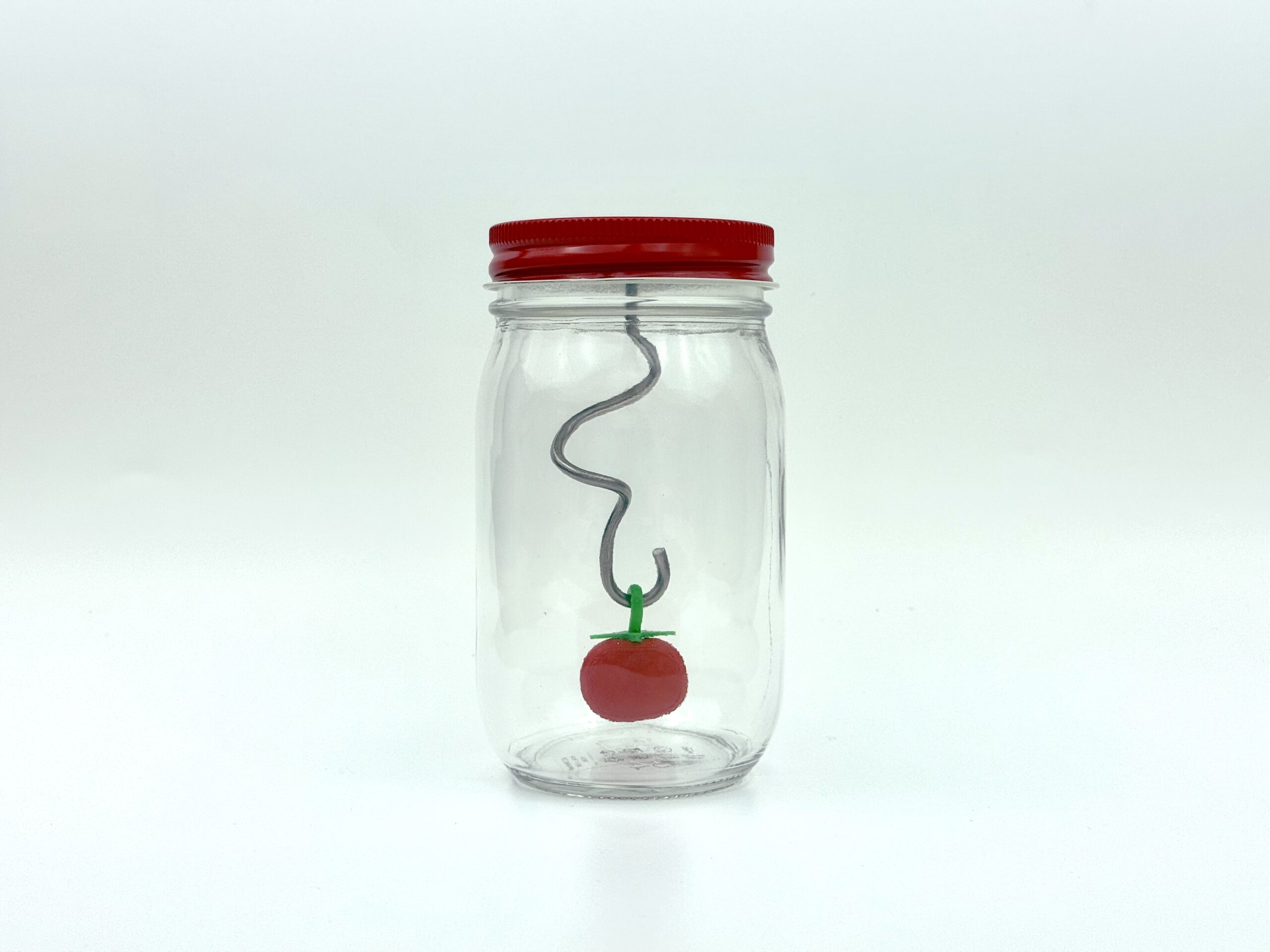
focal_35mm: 48
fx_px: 1761
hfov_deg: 39.7
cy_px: 476
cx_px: 635
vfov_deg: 30.3
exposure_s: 1/379
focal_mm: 6.76
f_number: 1.78
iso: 64
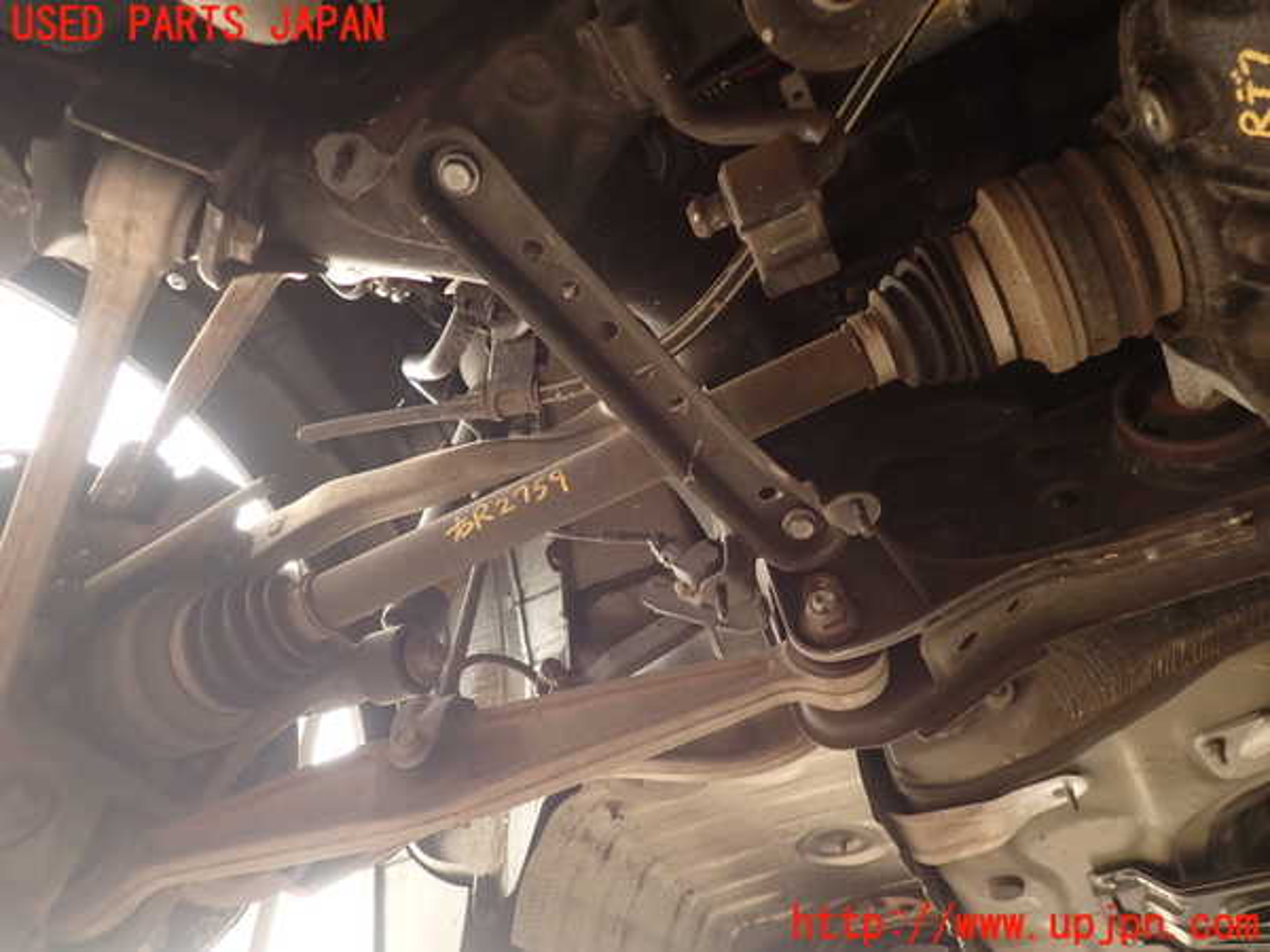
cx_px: 635
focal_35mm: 25
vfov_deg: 54.9
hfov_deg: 69.4
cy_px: 476
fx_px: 917
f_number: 2
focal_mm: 4.5
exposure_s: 1/60
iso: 200
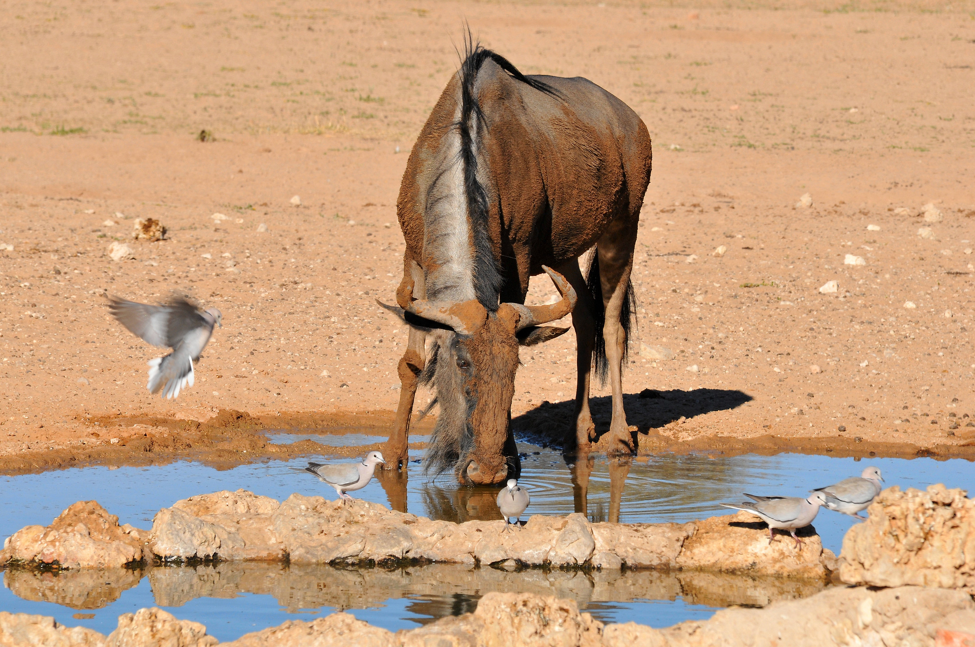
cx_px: 488
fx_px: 8115
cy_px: 324
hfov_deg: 6.9
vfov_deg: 4.6
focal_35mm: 300
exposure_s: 1/250
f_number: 14
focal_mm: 200
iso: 250
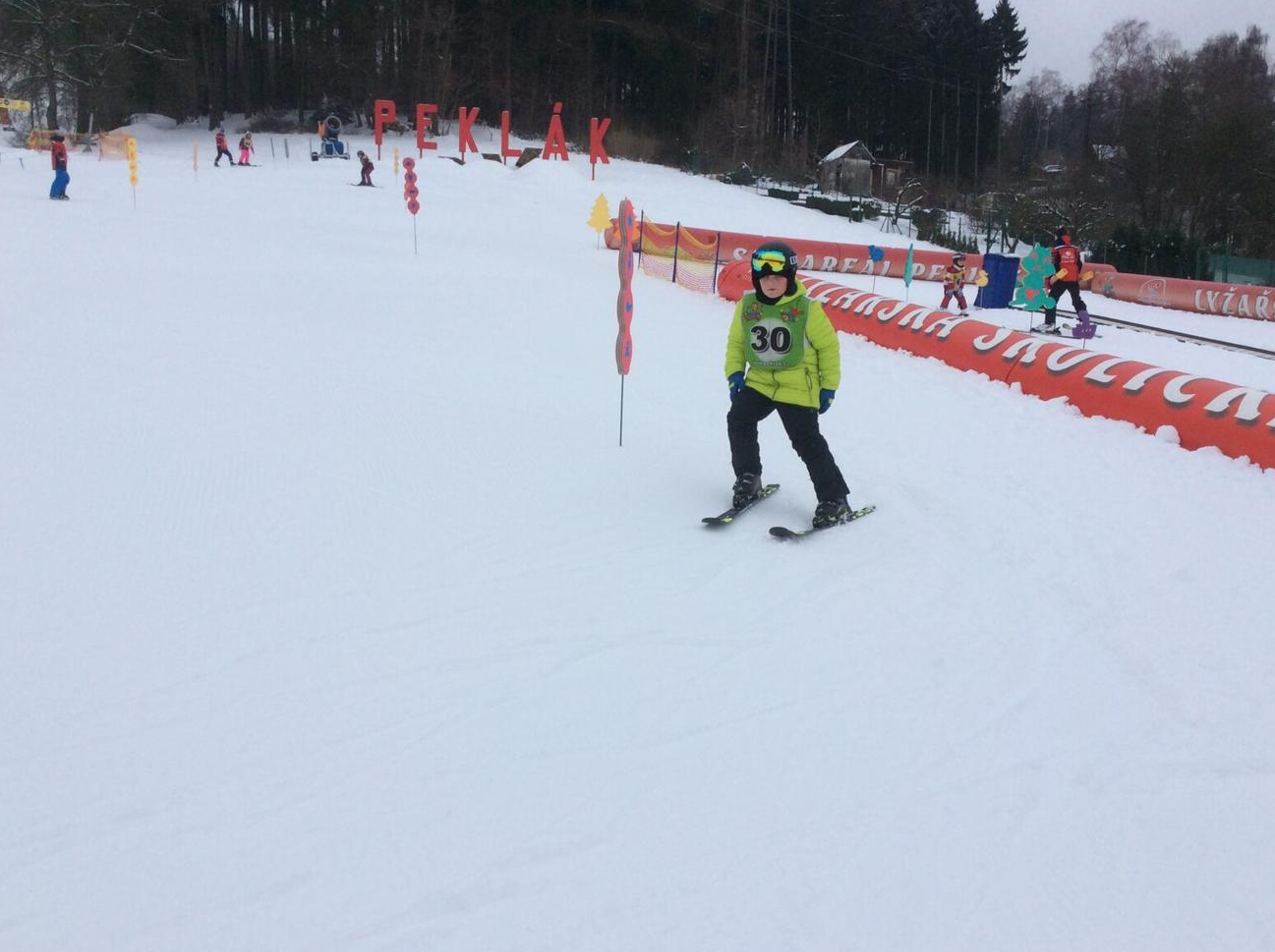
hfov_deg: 55.4
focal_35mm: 33
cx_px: 645
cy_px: 480
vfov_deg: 42.8
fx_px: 1214
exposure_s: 1/1466
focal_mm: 3.3
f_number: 2.4
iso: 32
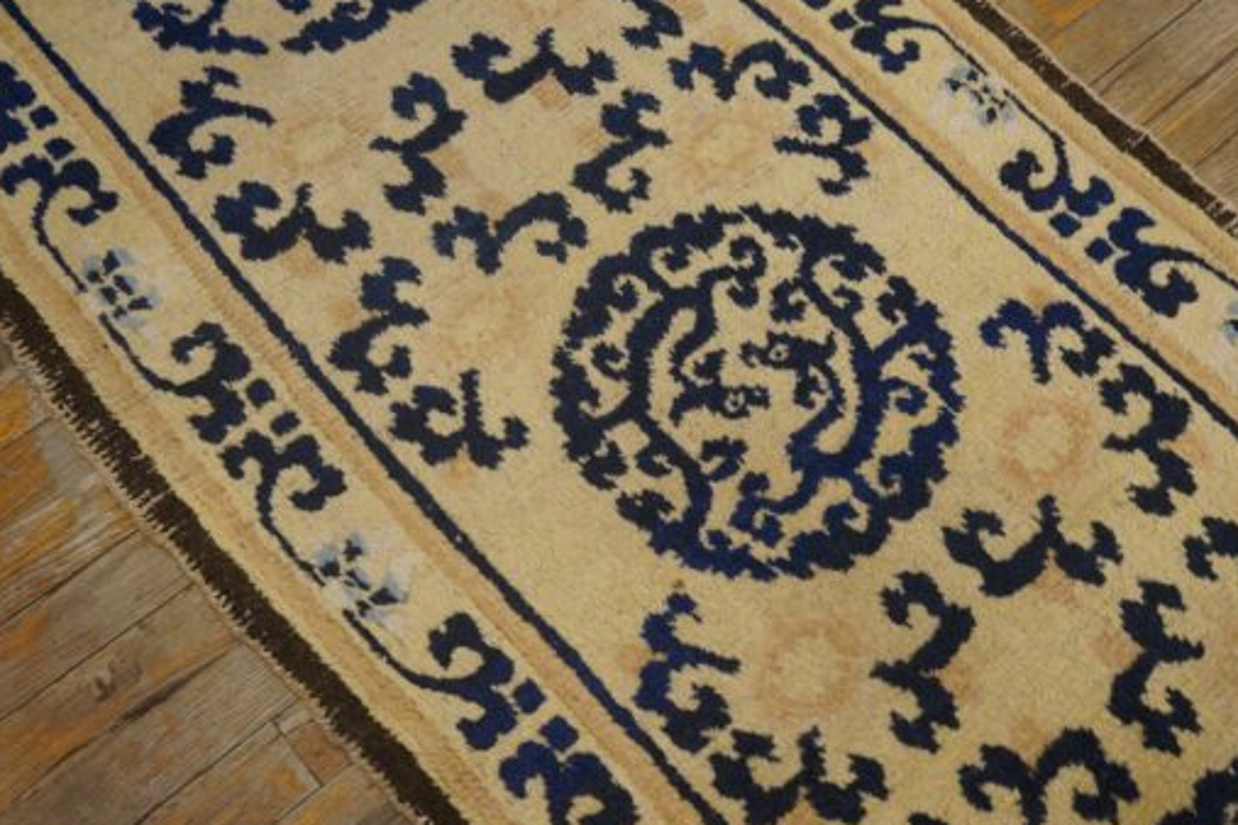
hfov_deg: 49.4
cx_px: 703
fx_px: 1341
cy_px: 372
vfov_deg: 34.2
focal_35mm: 39
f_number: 4
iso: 1250
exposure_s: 1/160
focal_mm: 22
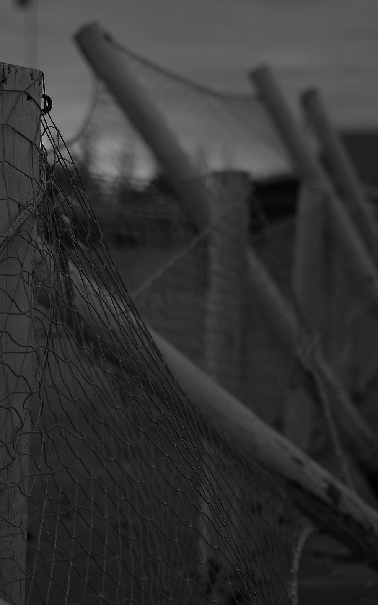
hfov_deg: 15.9
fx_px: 1352
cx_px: 108
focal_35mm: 82
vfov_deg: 25.2
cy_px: 302
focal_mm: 35
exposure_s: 1/250
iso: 200
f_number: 1.4
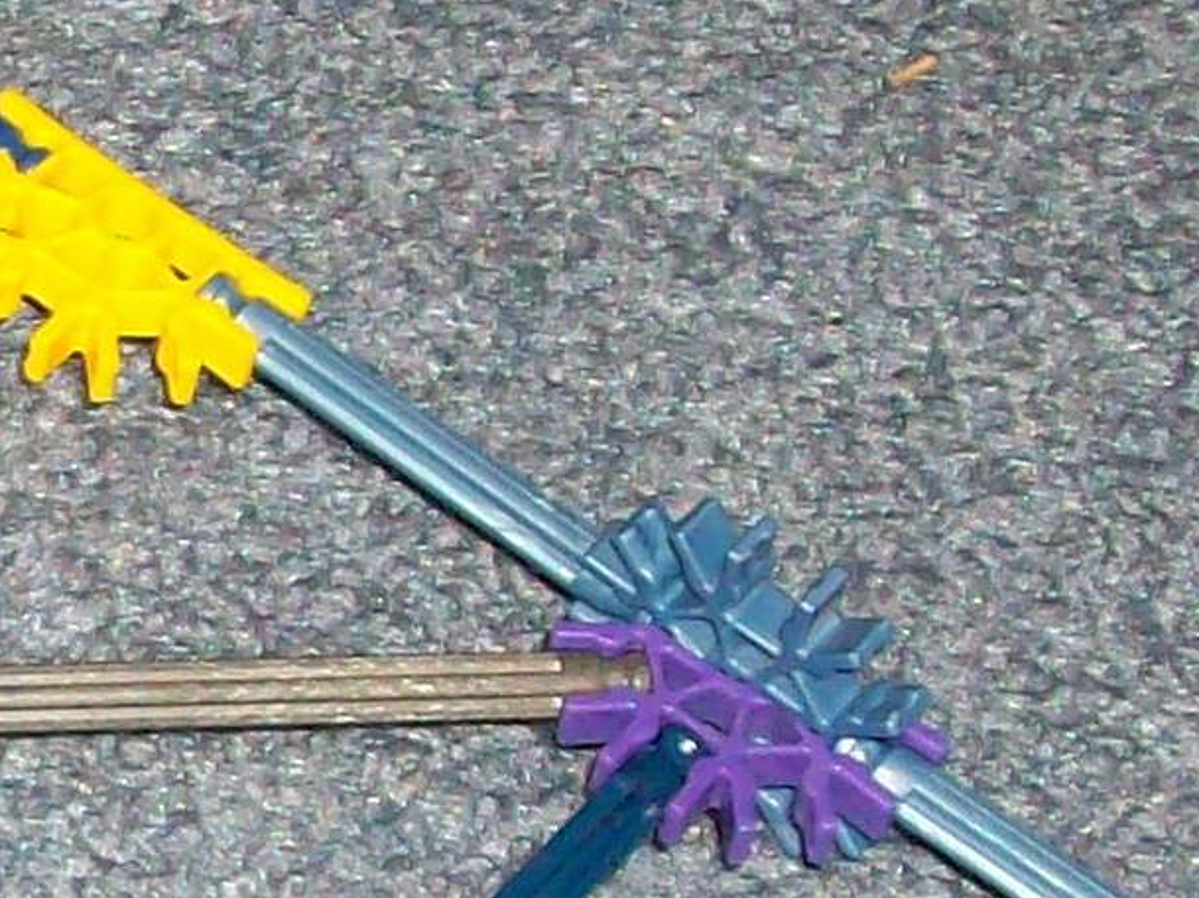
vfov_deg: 7.0
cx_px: -380
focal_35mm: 212
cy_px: 931
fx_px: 7339
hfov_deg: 9.2
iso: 160
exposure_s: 1/65.1
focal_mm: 7.1
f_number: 3.2
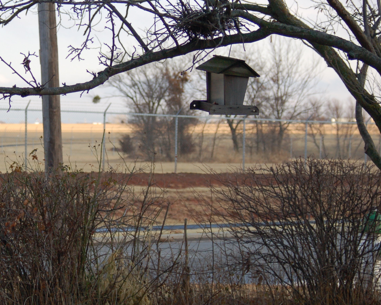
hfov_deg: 13.4
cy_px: 114
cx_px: 87
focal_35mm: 143
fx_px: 1613
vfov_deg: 10.8
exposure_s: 1/500
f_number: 5.6
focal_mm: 56
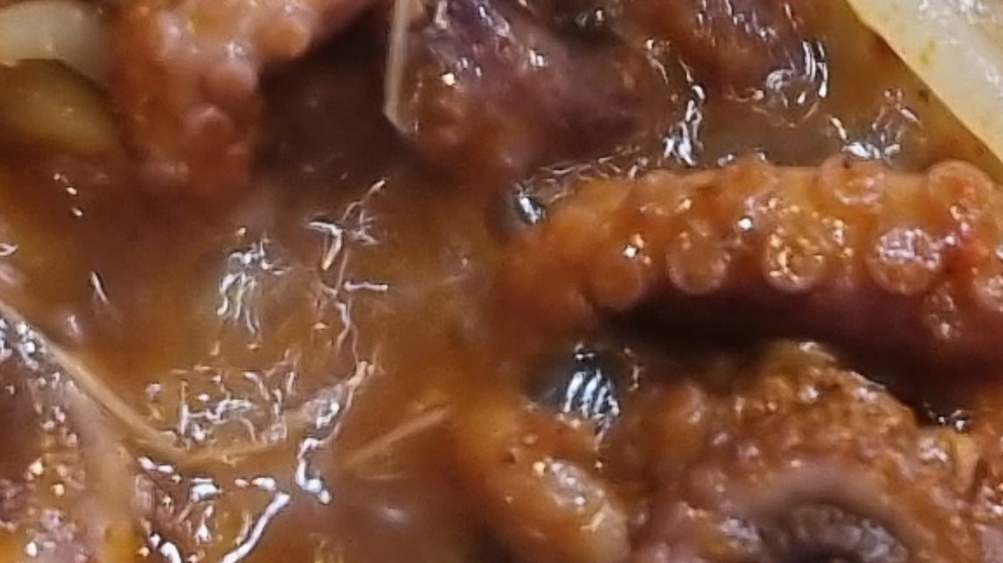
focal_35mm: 198
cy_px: -648
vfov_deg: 5.9
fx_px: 5264
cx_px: 179
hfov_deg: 10.8
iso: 320
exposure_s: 1/40
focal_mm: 5.4
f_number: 1.8
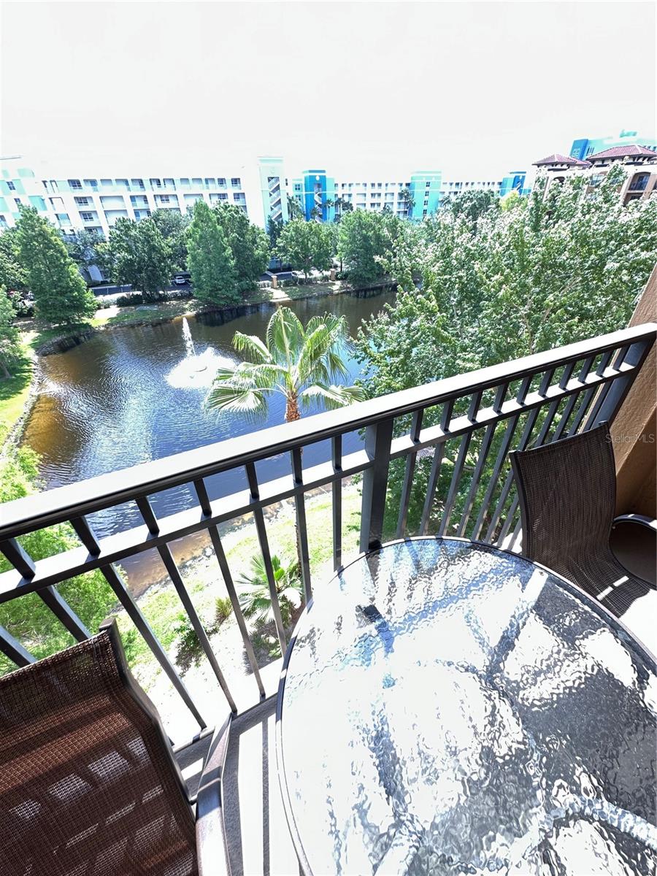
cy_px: 438
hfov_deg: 85.7
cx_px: 328
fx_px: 354
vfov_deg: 102.1
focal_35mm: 14
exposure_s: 1/99
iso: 80
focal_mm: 2.22
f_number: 2.2
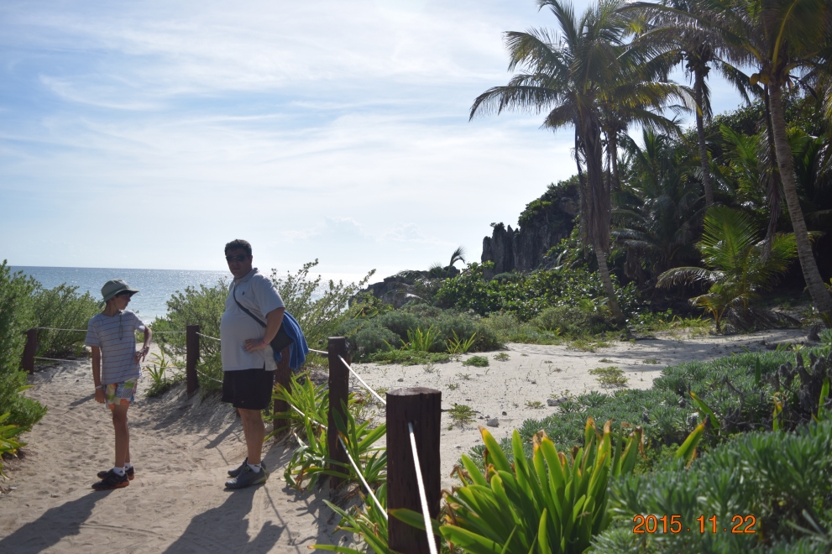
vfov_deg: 42.3
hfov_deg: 60.3
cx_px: 407
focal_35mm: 31
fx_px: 716
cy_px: 281
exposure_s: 1/4000
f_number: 3.8
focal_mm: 20
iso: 200
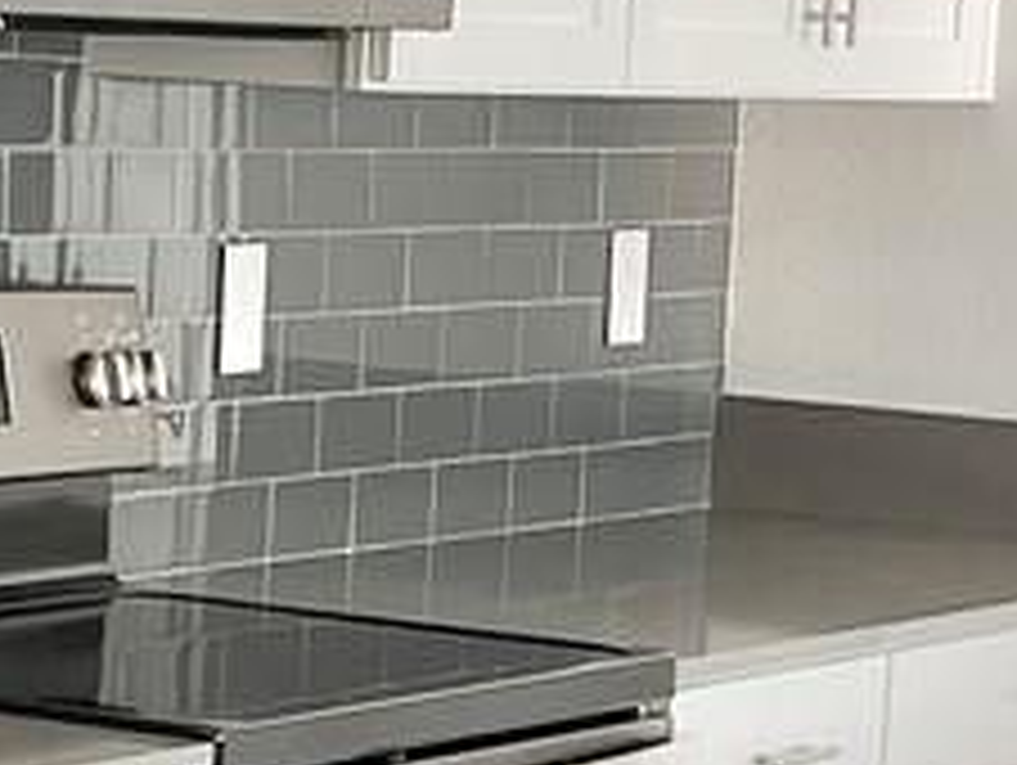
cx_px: 171
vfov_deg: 8.1
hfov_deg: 10.7
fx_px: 5412
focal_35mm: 184
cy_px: 688
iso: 100
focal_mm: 5.1
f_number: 1.6
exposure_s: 1/120
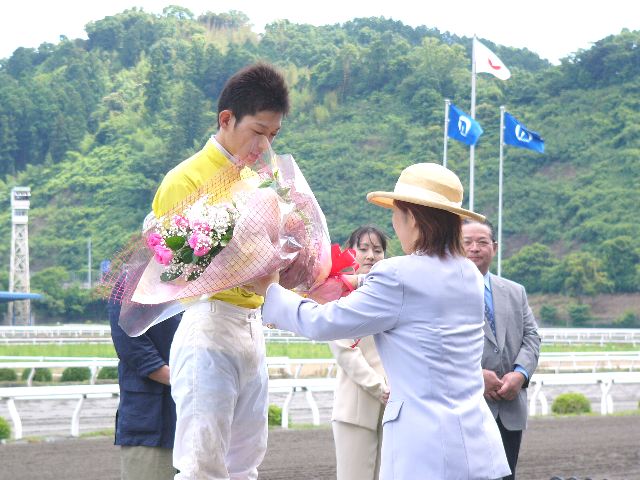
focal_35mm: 132
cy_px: 240
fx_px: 2440
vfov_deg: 11.2
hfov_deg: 14.9
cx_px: 320
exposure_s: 1/160
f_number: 4
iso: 50
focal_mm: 21.9
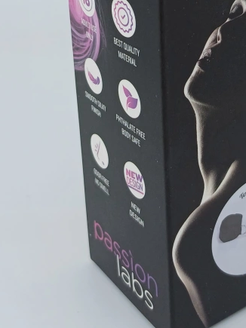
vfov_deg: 27.0
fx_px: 654
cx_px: 200
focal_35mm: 69
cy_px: 23
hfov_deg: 21.0
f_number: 1.8
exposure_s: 1/377
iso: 50
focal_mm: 4.65
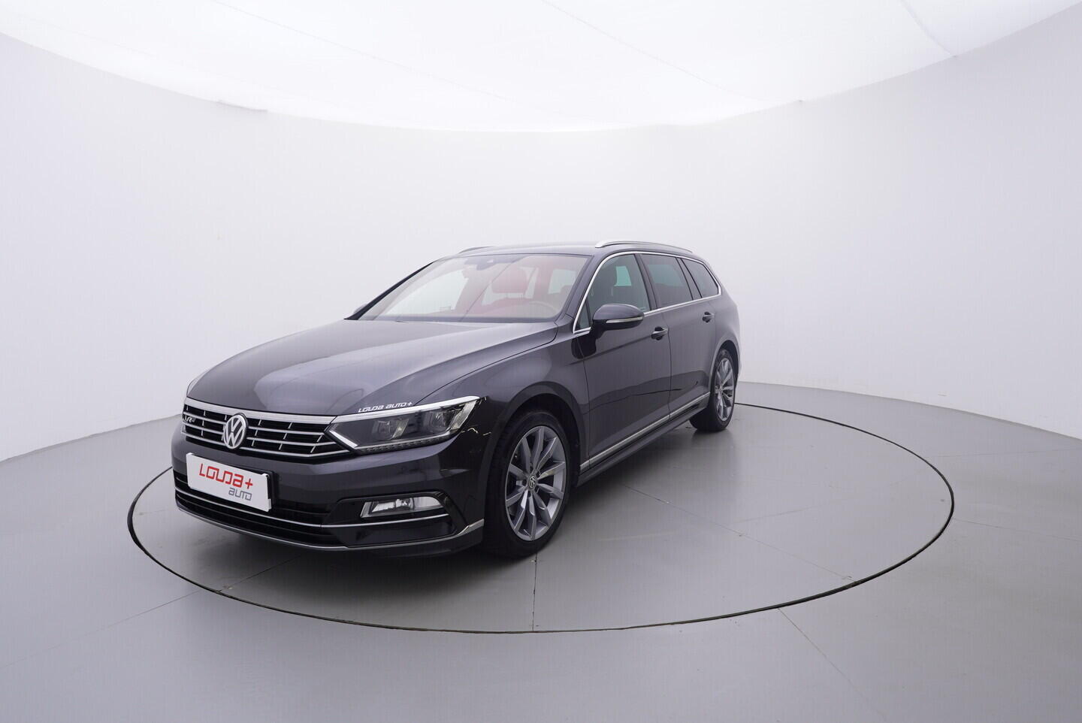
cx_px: 541
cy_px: 362
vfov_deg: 56.2
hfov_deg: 77.3
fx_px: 677
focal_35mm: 22
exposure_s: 1/80
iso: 200
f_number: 5
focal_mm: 15
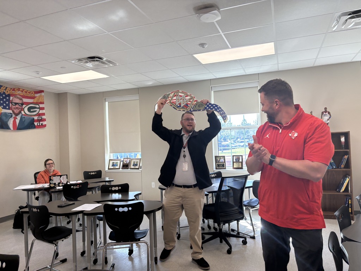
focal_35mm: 26
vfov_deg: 53.1
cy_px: 136
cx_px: 180
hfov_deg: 67.3
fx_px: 271
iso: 80
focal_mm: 5.96
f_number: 1.6
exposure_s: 1/123
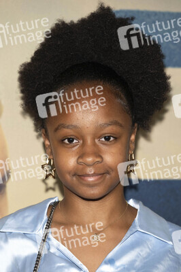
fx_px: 1133
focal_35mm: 150
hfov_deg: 9.1
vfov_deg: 13.7
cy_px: 136
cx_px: 90
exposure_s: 1/200
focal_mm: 150
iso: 800
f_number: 4.5
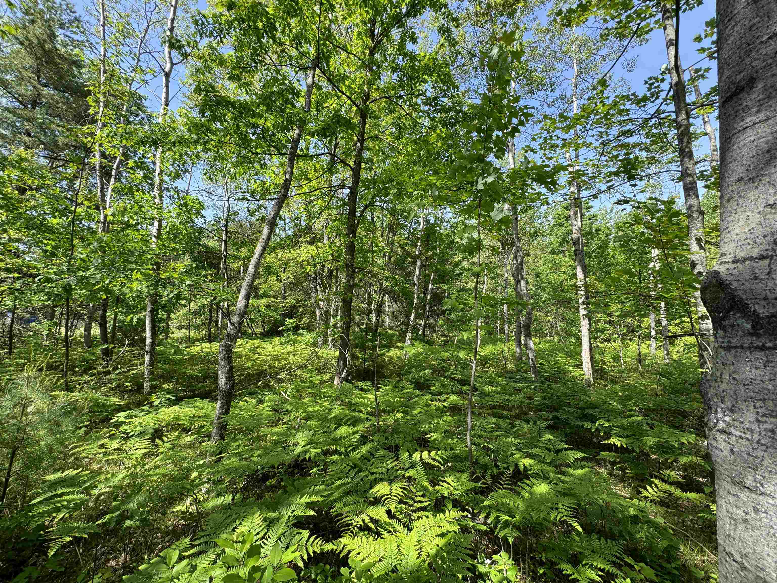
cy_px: 292
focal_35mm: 14
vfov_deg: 85.7
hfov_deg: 102.1
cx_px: 388
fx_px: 314
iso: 40
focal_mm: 2.22
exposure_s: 1/322
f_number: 2.2
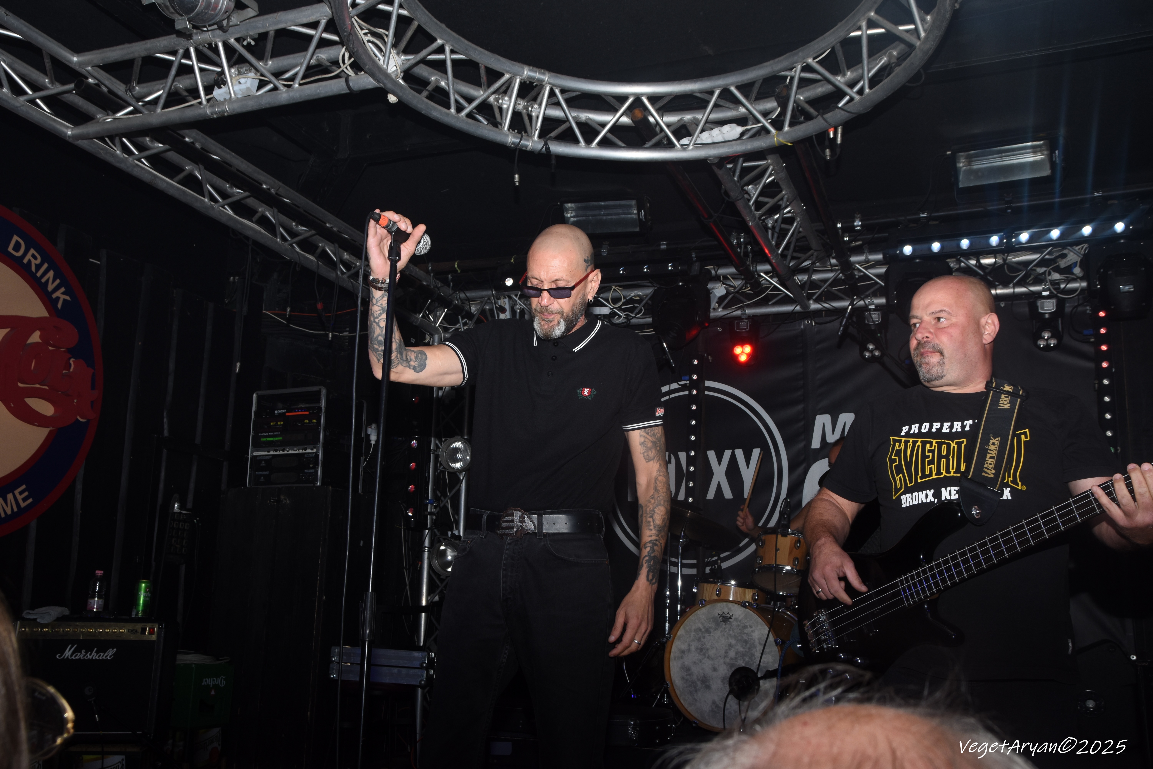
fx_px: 1153
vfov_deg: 36.9
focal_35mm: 36
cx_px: 576
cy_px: 384
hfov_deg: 53.1
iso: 280
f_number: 8
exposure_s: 1/250
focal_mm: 24
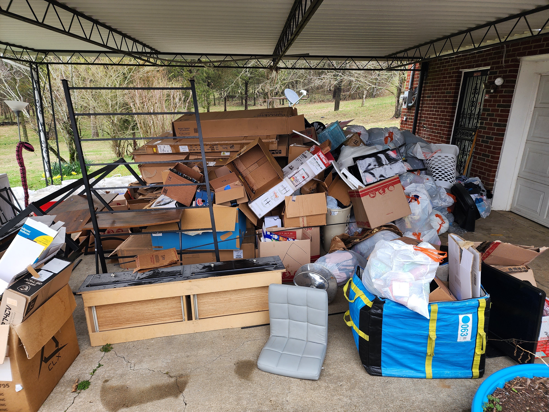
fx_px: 365
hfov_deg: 73.9
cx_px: 274
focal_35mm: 23
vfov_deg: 58.9
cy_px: 206
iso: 64
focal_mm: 6.4
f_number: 1.8
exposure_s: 1/180
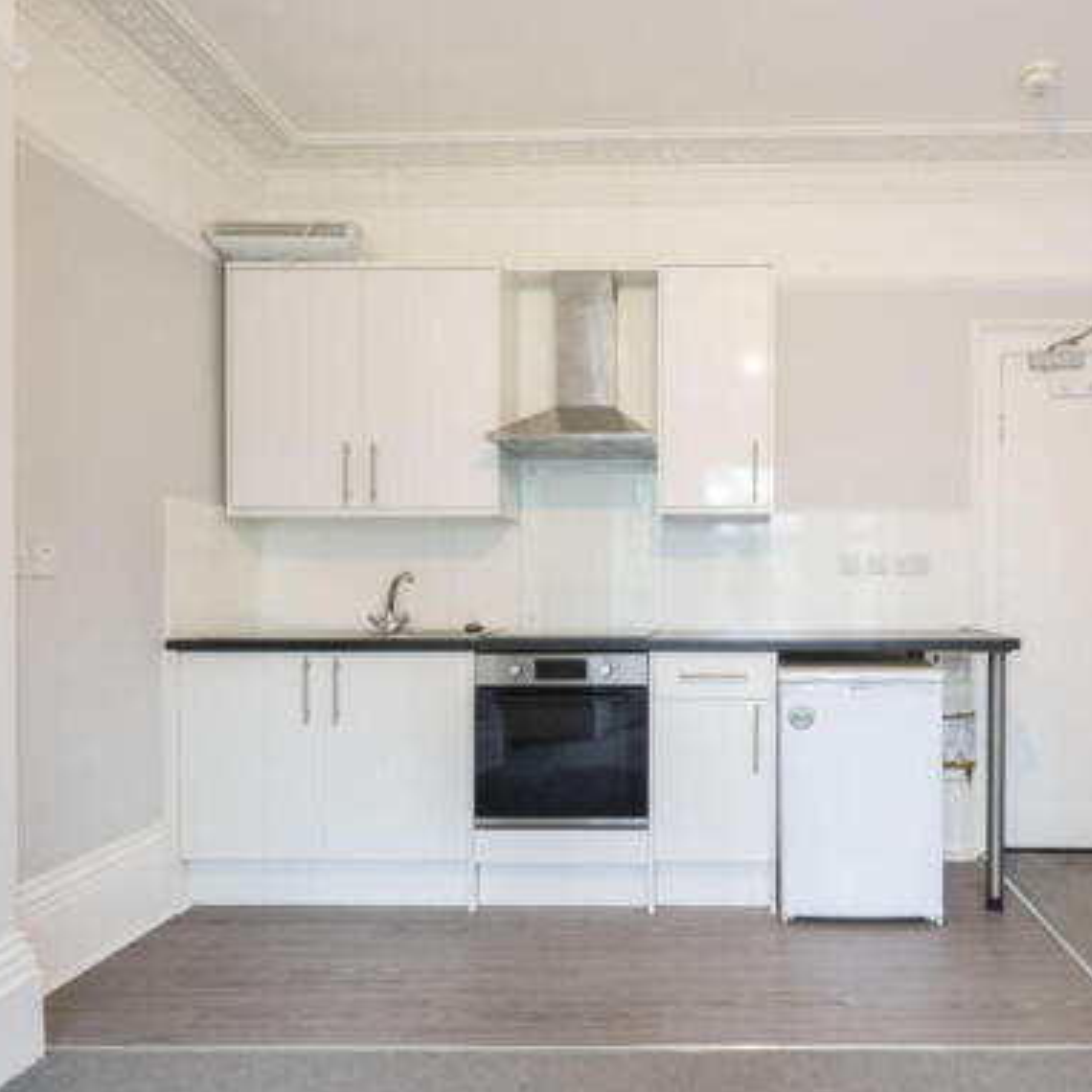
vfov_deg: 67.9
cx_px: 675
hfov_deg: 67.0
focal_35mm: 23
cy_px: 555
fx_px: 811
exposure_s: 2
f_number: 16
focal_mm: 15.5
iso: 250
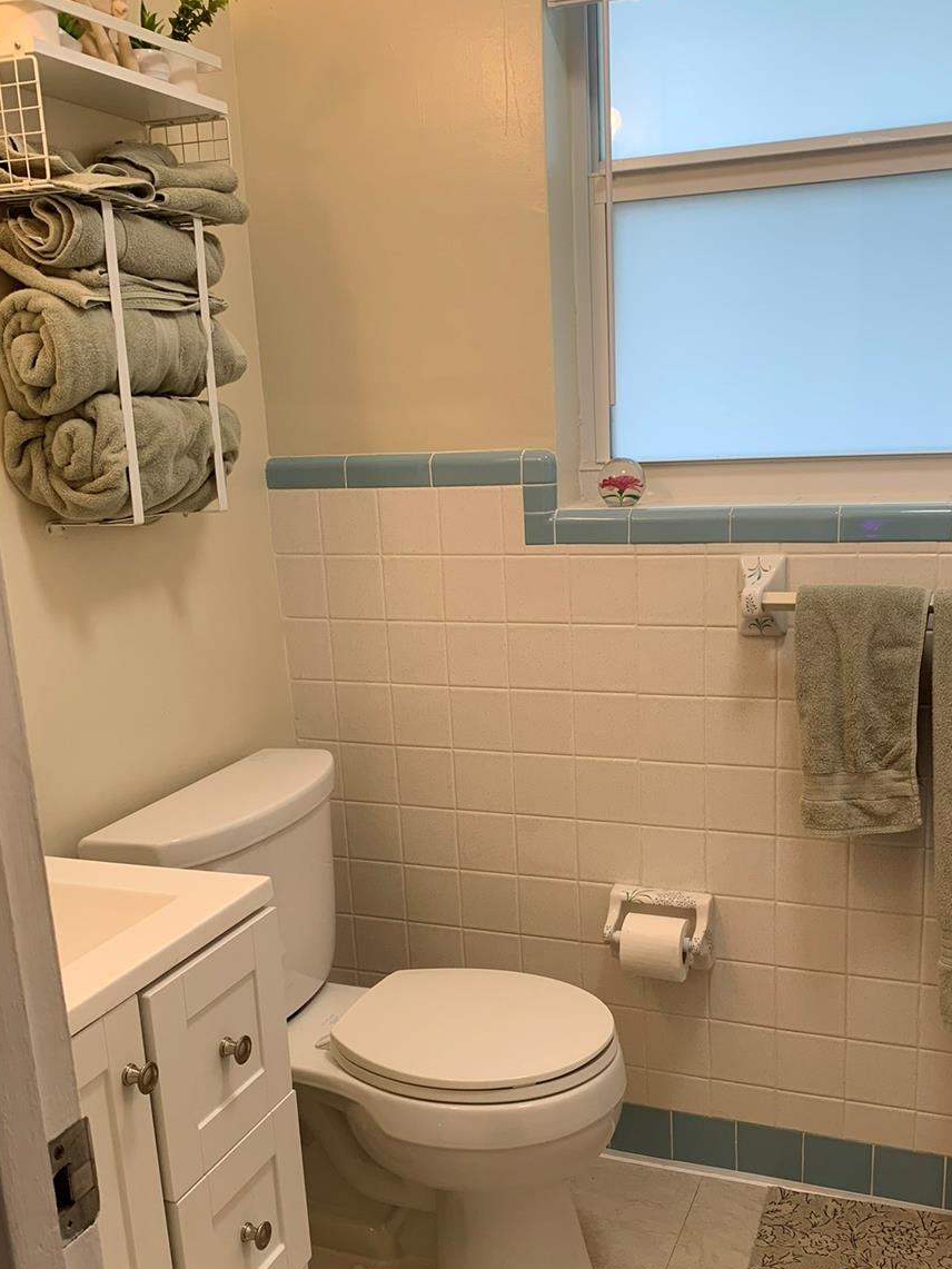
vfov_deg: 52.3
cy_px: 756
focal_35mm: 35
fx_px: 1283
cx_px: 490
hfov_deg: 40.7
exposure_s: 1/120
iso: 64
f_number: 1.8
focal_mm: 4.25
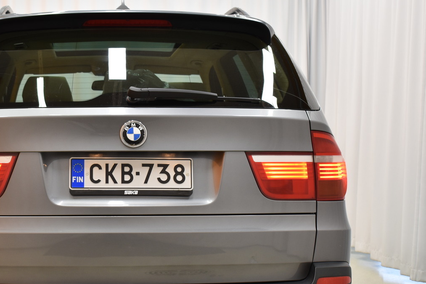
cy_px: 192
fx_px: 852
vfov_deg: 18.9
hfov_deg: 27.9
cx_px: 135
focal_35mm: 72
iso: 400
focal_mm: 30
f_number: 4.2
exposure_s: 1/50
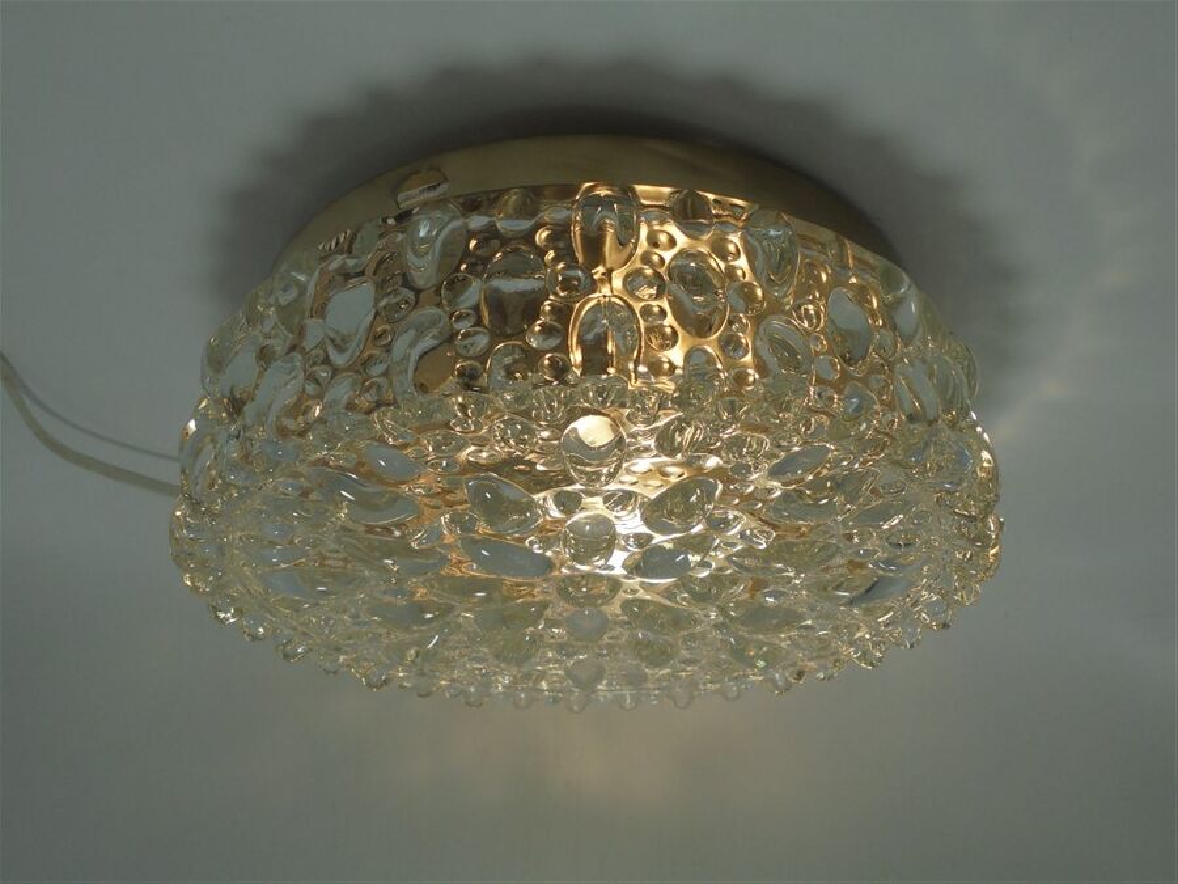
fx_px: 1157
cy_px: 442
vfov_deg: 41.8
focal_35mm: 34
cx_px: 589
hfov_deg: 54.0
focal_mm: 6.1
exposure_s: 1/320
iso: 100
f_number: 4
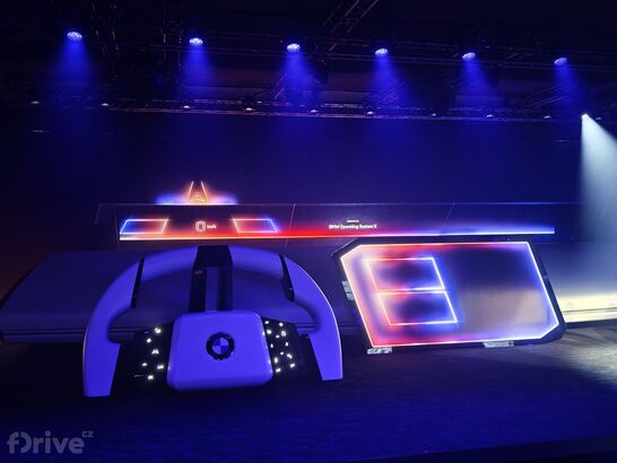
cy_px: 232
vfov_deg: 40.7
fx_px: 624
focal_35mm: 35
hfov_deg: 52.6
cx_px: 308
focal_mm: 8.72
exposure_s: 1/21.1
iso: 3200
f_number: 1.63
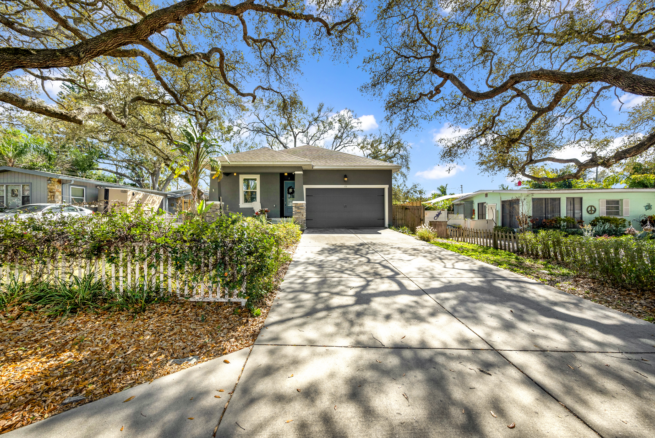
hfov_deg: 104.2
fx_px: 255
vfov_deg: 81.3
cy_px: 219
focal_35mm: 14
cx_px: 328
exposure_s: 1/640
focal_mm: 14
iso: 250
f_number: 6.3
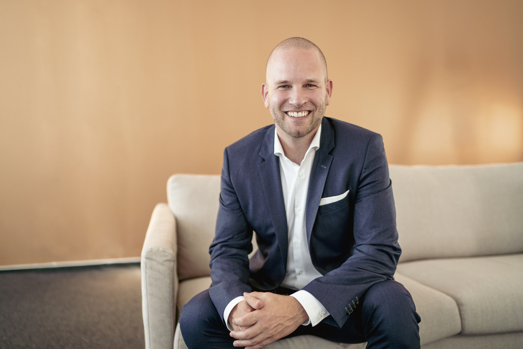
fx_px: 509
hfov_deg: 54.4
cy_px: 174
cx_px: 262
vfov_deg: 37.9
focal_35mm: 35
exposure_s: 1/80
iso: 400
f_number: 1.6
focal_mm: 35
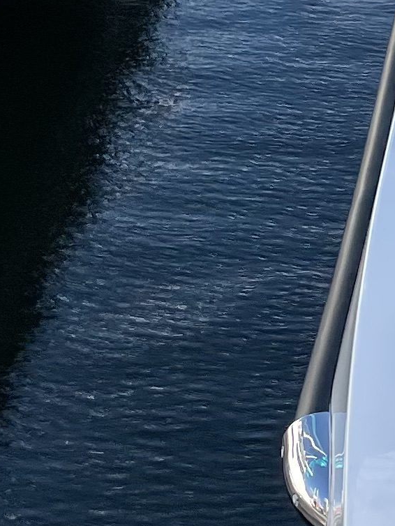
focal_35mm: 139
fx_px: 2114
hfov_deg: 10.2
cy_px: -40
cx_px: 634
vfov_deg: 13.9
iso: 32
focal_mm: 4.2
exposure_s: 1/2506
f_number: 1.6
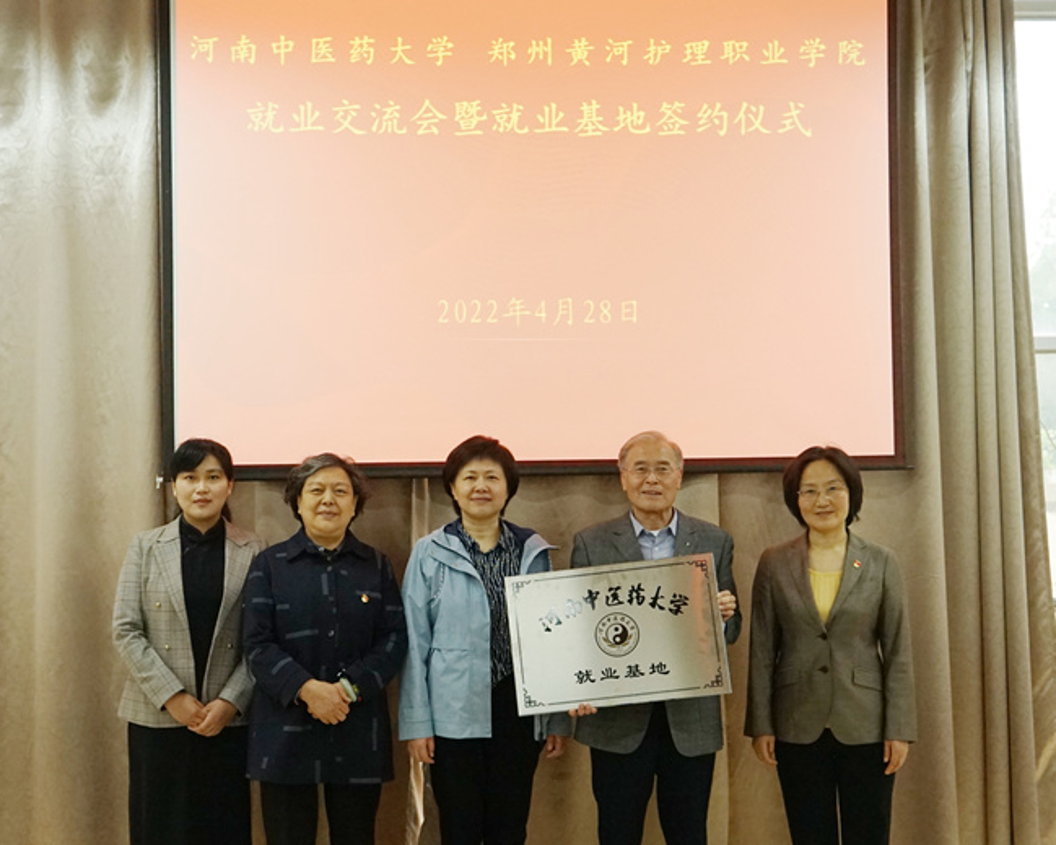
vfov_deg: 40.1
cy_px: 416
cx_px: 500
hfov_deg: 49.1
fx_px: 1156
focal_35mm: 37
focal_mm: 32
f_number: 4.5
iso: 2500
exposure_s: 1/125
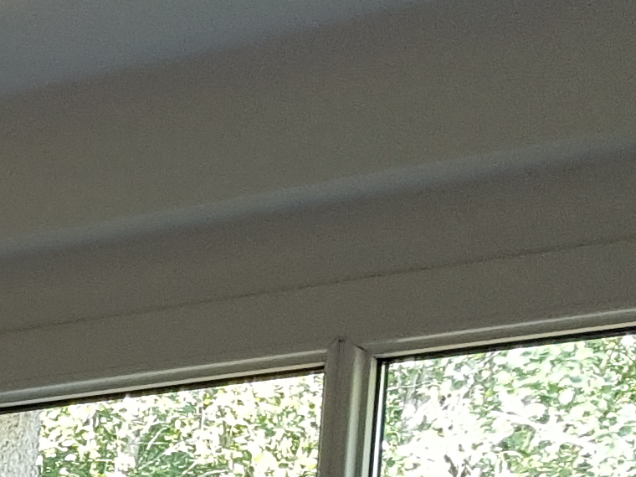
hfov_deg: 11.4
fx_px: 2535
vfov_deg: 9.6
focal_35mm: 138
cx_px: -982
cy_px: 1121
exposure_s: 1/100
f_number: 1.7
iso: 100
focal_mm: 4.2
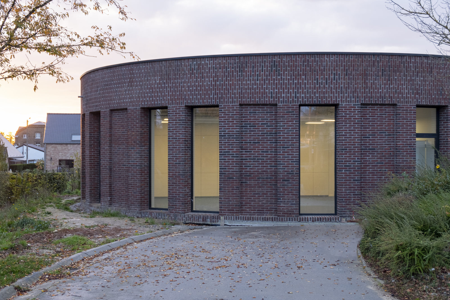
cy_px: 150
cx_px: 225
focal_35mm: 51
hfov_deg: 38.9
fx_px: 637
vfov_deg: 26.5
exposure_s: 1/30
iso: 400
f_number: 5.6
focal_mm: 34
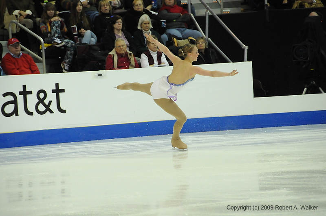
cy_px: 108
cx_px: 163
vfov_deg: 6.1
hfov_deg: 9.2
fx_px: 2035
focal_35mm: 225
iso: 3200
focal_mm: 150
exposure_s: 1/1000
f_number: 5.6
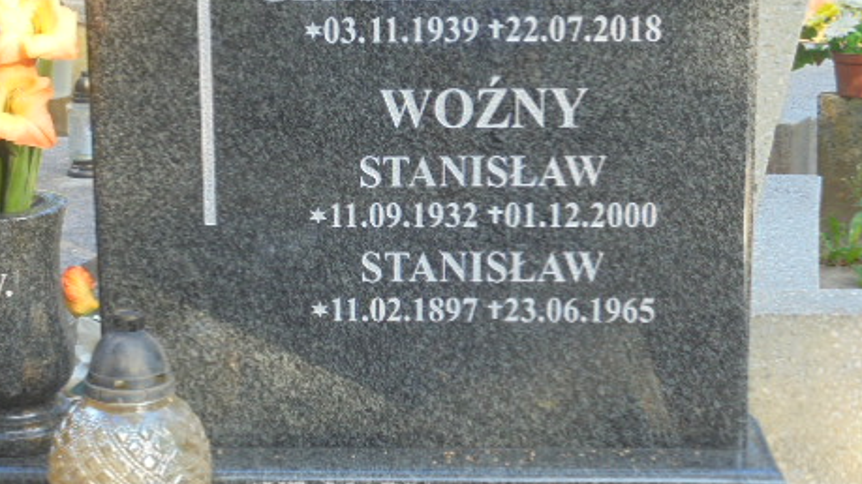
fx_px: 1942
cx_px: 355
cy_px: 158
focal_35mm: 85
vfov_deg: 14.2
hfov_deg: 25.0
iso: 100
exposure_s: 1/30
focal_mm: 10.1
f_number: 5.2
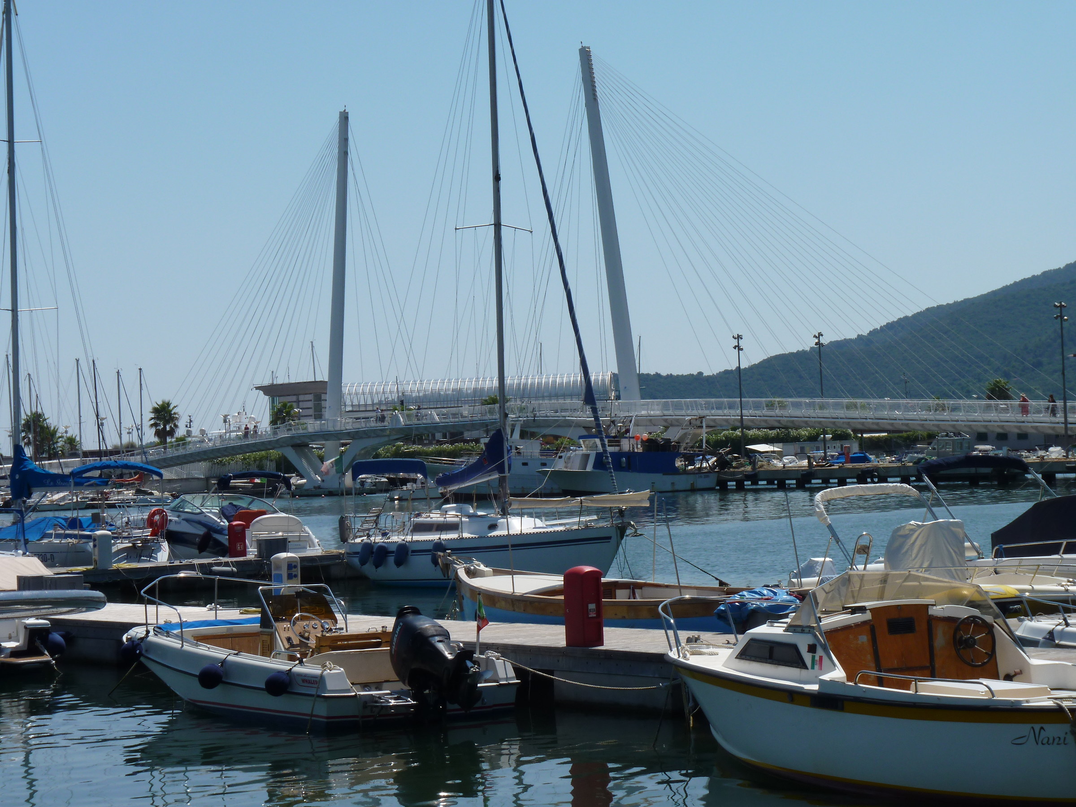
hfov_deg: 21.5
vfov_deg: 16.2
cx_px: 538
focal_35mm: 91
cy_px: 404
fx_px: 2829
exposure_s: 1/400
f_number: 6.3
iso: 80
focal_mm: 16.1
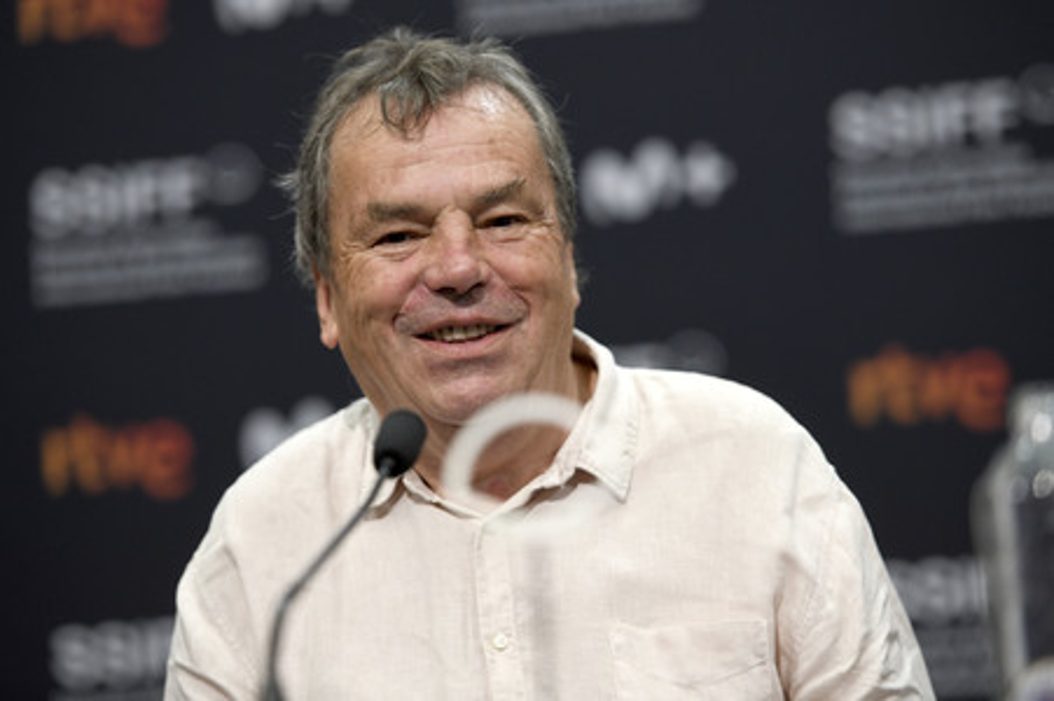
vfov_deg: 8.8
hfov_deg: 13.3
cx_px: 527
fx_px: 4535
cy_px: 350
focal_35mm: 155
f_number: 3.2
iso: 1000
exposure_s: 1/320
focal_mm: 155
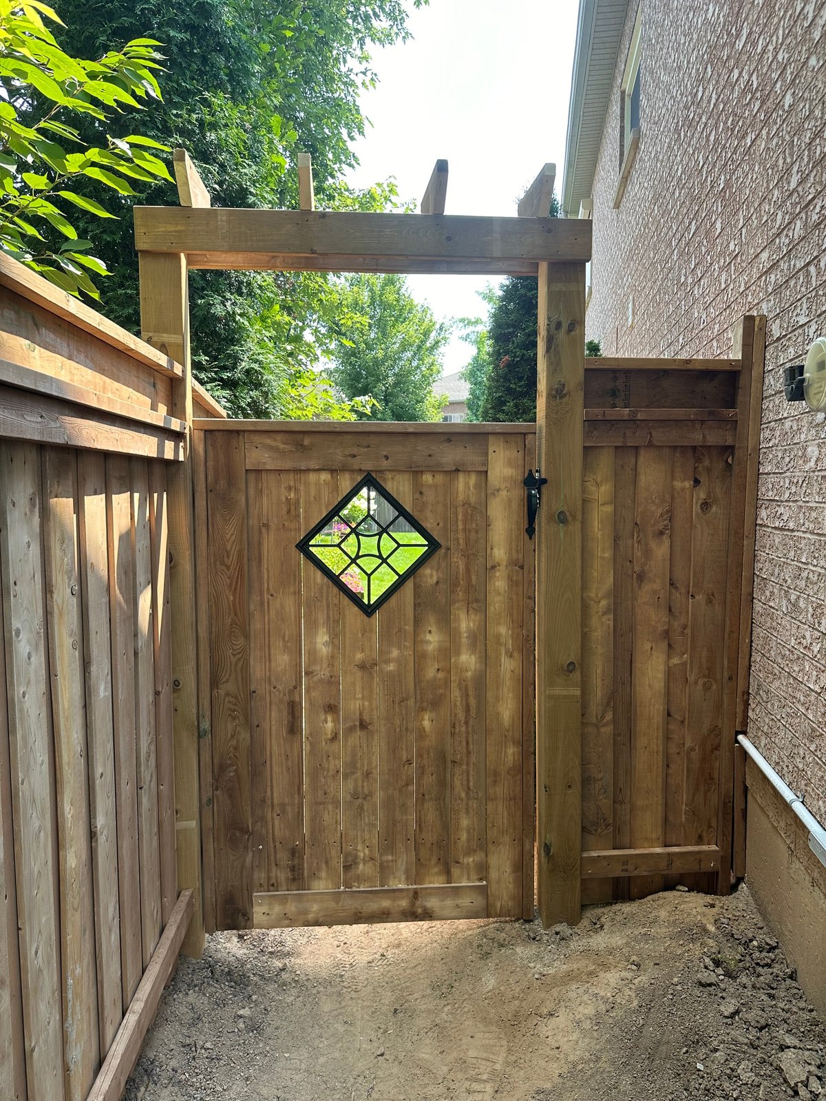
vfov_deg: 71.6
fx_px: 763
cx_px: 413
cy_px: 550
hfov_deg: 56.8
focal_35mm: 24
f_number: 1.78
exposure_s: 1/368
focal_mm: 6.86
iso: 80
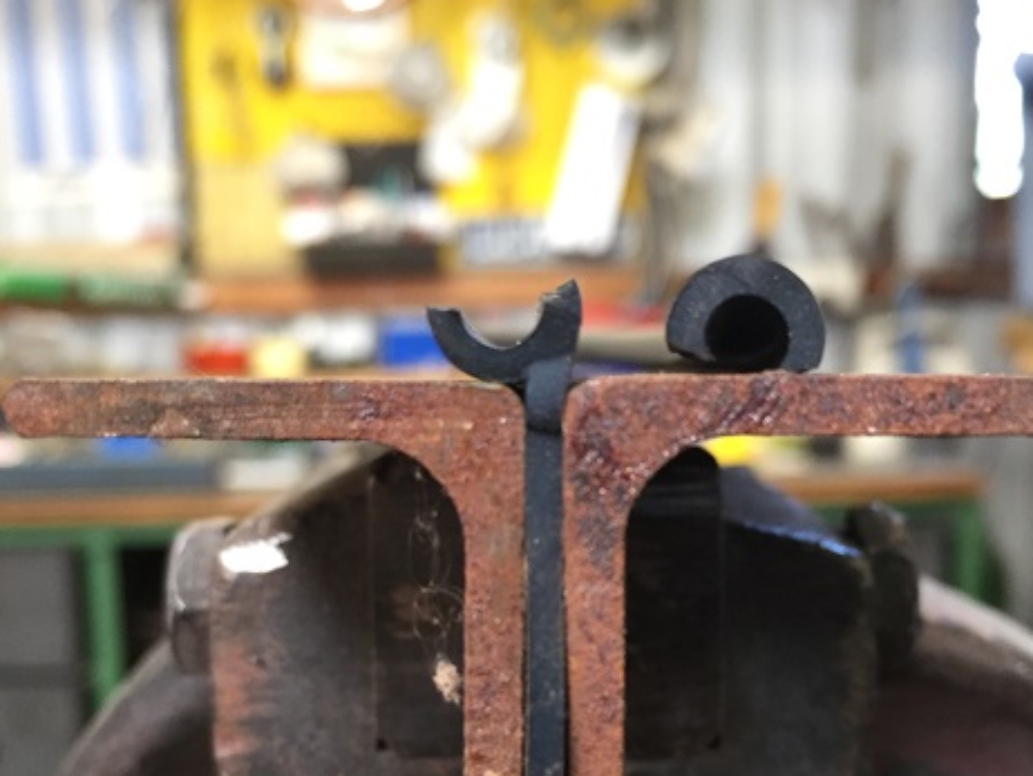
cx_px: 536
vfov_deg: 34.8
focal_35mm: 41
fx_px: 1224
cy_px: 532
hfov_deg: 45.7
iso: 160
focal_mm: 4.15
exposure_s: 1/33
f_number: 2.2
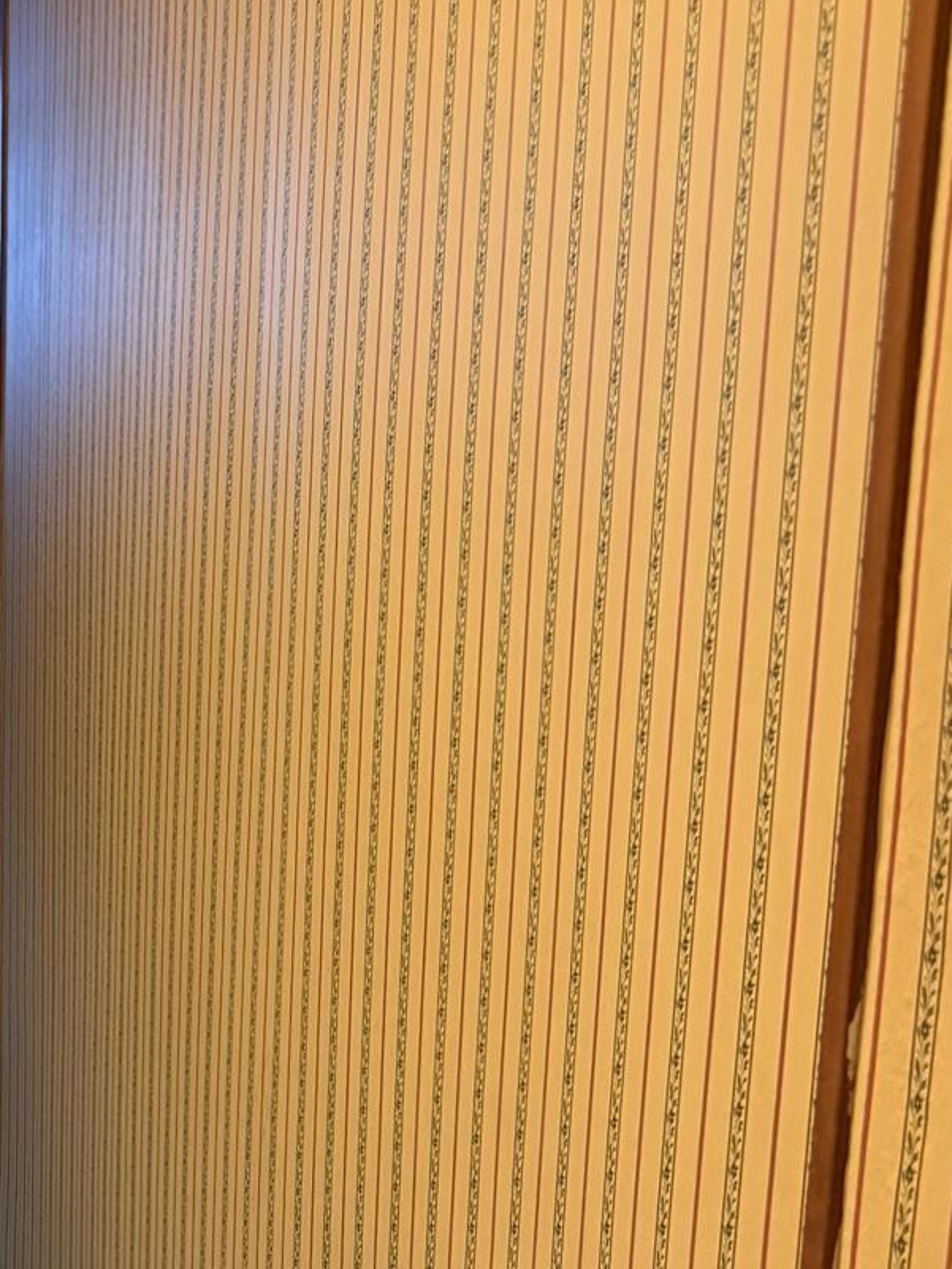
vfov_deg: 28.0
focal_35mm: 69
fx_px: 2529
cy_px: 840
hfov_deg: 19.8
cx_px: -244
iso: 640
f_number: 1.78
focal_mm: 6.76
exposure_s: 1/40
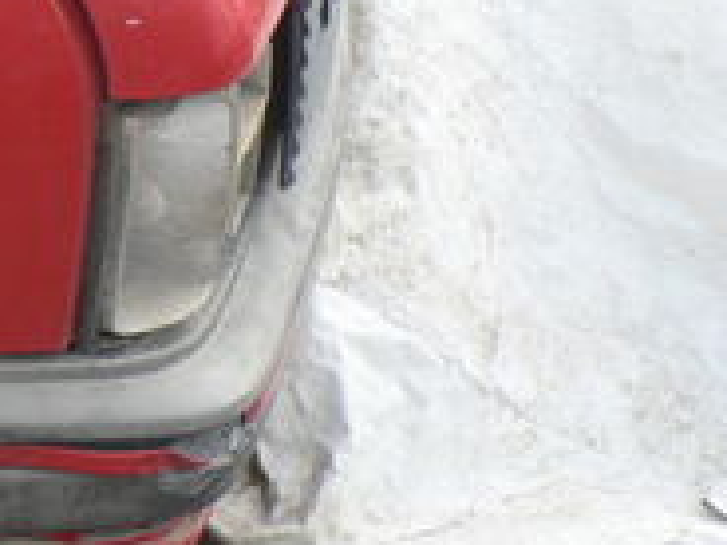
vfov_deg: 11.7
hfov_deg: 14.3
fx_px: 2625
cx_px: -474
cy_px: -20
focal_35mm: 125
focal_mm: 6
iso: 80
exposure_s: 1/100
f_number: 2.8
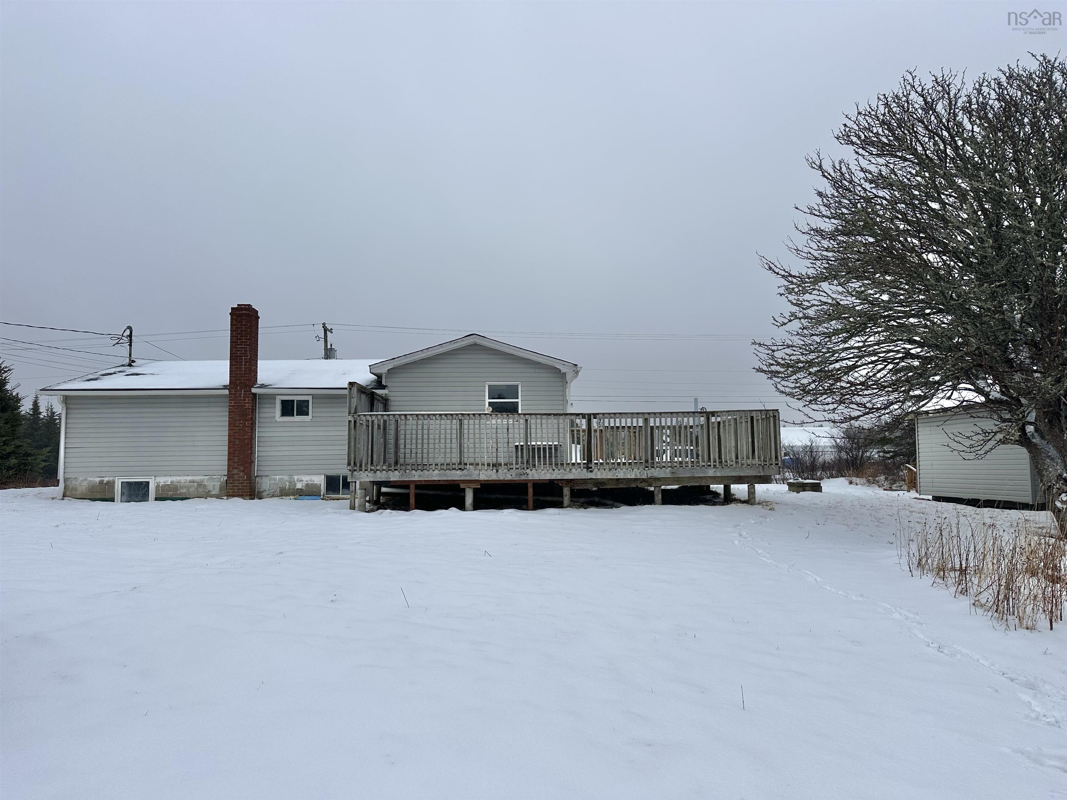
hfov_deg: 71.6
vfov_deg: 56.8
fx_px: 740
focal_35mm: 24
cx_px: 534
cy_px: 400
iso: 80
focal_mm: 6.86
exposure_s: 1/594
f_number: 1.78
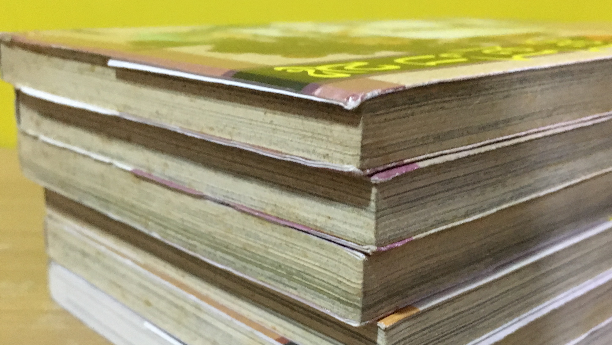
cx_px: 359
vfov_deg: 27.1
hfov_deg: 46.2
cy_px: 207
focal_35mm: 44
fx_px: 714
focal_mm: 4.15
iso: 250
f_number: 2.2
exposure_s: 1/17
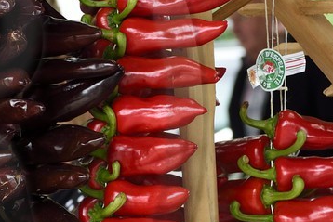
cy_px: 120
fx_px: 2896
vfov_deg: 4.4
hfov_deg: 6.5
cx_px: -181
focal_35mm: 313
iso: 800
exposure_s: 1/60
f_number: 7.1
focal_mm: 70
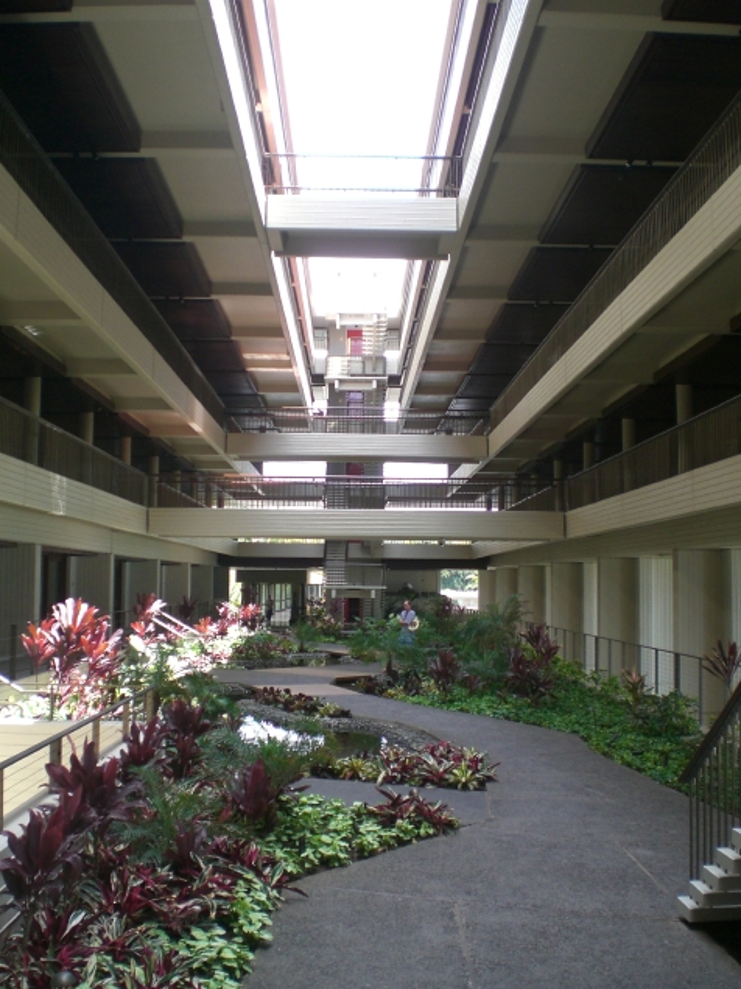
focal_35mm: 38
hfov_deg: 37.7
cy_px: 494
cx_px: 370
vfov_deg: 49.0
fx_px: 1085
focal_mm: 6.3
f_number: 3.1
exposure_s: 1/160
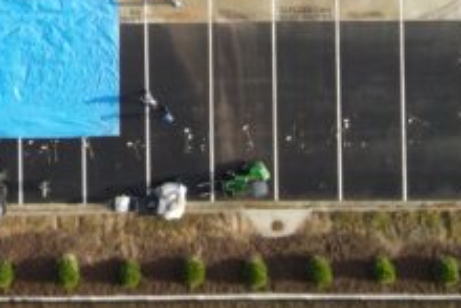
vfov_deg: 14.6
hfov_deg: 22.5
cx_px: 4
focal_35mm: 87
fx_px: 1115
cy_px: -166
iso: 100
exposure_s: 1/240
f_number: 2.8
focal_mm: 4.5
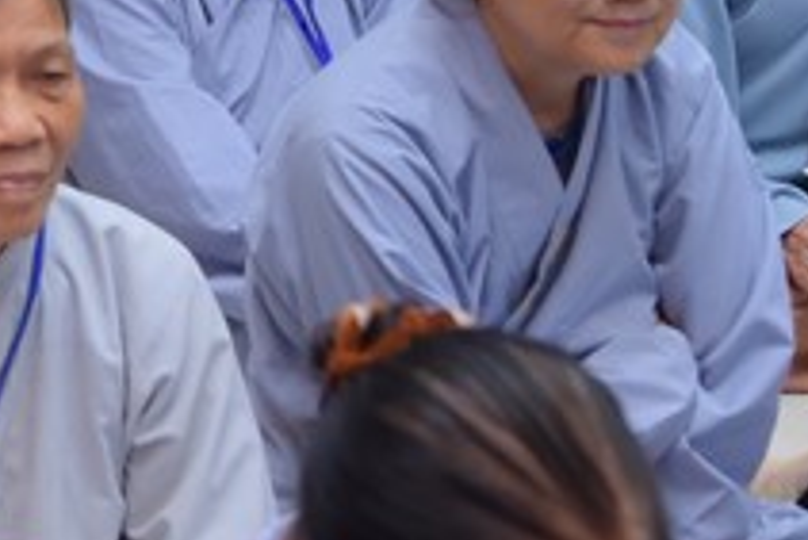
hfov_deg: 10.4
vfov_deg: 7.1
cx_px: -368
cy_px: -255
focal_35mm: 191
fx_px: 4290
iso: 1250
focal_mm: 62
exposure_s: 1/125
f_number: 5
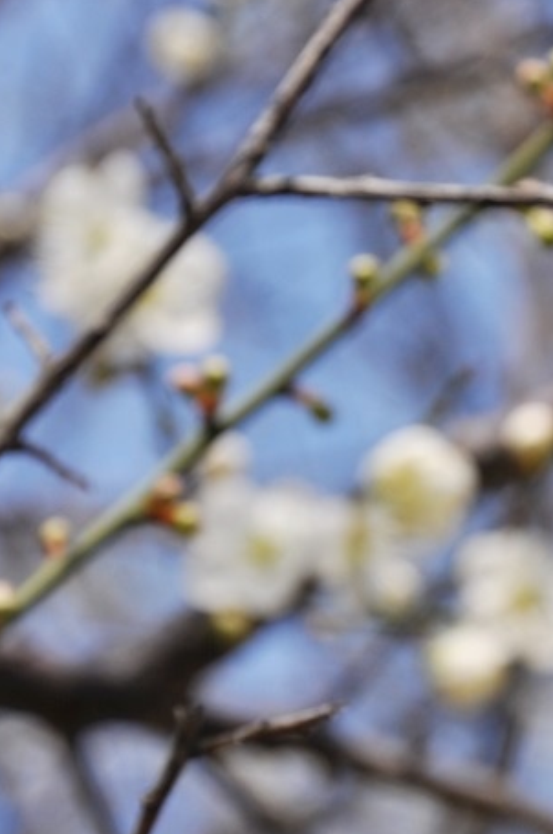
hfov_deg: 4.9
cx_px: 409
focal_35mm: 277
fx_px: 6399
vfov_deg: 7.4
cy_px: 634
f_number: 10
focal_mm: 105
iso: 200
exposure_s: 1/400
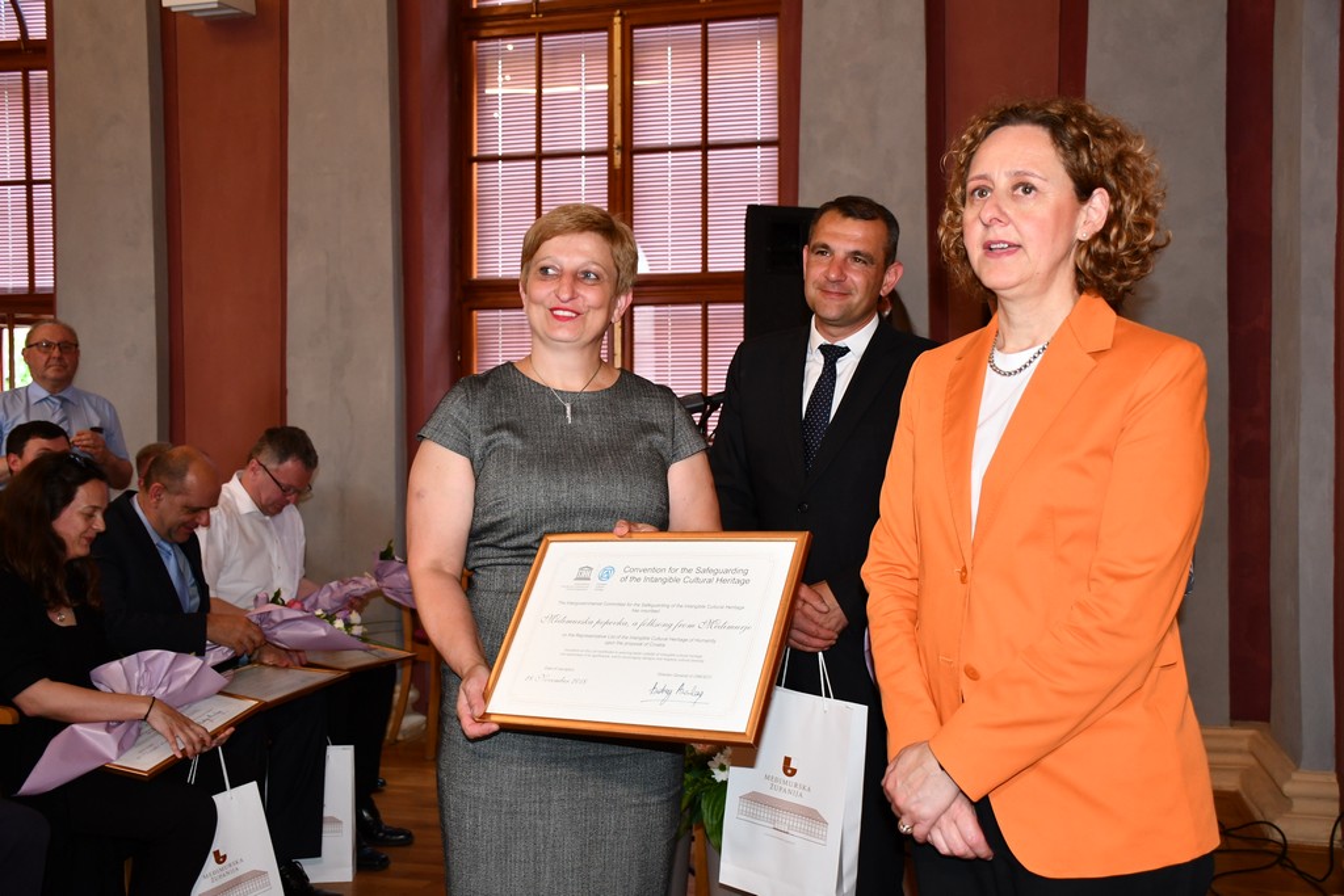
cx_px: 672
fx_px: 1344
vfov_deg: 36.9
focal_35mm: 36
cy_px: 448
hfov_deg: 53.1
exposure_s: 1/60
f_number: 3.8
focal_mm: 24
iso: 800
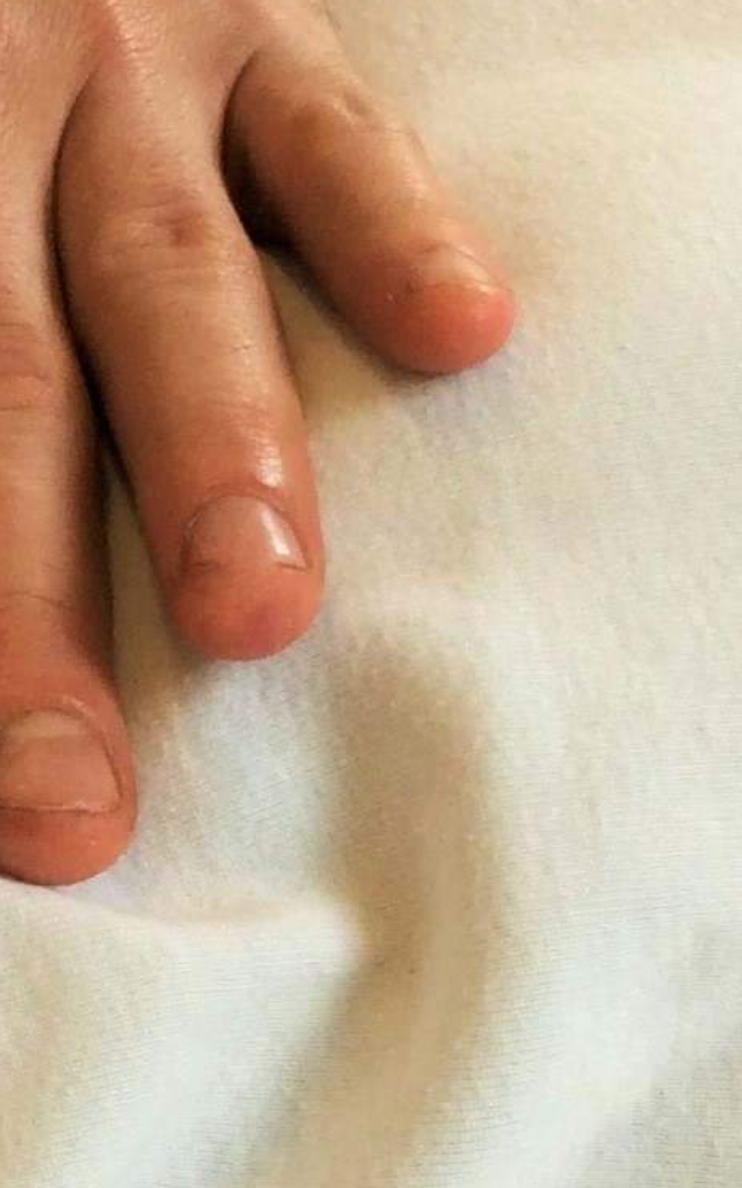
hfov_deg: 11.0
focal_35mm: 119
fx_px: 3852
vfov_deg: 17.5
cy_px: 794
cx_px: 101
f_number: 2.4
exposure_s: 1/24
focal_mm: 3.3
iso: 50
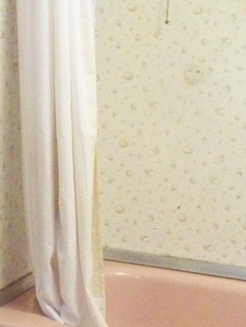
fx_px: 880
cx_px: 8
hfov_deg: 15.7
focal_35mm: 93
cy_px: 309
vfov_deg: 20.5
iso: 1600
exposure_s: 1/30
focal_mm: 5.85
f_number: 2.8
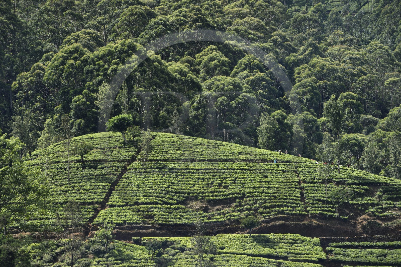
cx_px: 200
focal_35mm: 200
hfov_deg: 10.3
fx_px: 2226
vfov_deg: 6.9
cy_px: 134
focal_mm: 200
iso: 400
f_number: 11
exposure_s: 1/250
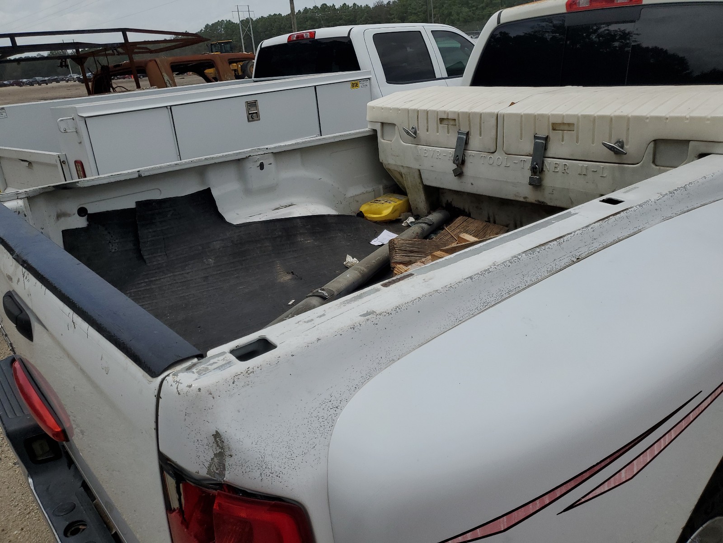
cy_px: 272
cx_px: 362
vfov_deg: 53.1
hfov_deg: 67.3
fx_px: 543
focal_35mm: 26
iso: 50
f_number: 1.5
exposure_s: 1/10000
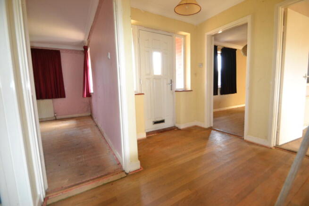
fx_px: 129
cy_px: 103
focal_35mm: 15
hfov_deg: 100.4
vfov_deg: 77.4
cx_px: 154
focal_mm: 10
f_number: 3.5
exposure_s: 1/60
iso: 1000
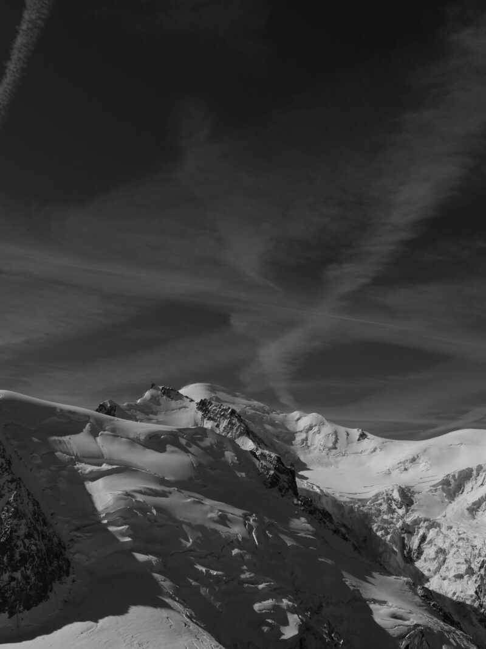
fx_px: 655
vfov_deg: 52.6
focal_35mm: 35
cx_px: 243
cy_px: 324
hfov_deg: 40.7
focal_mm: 15.9
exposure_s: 1/2500
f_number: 8
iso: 200
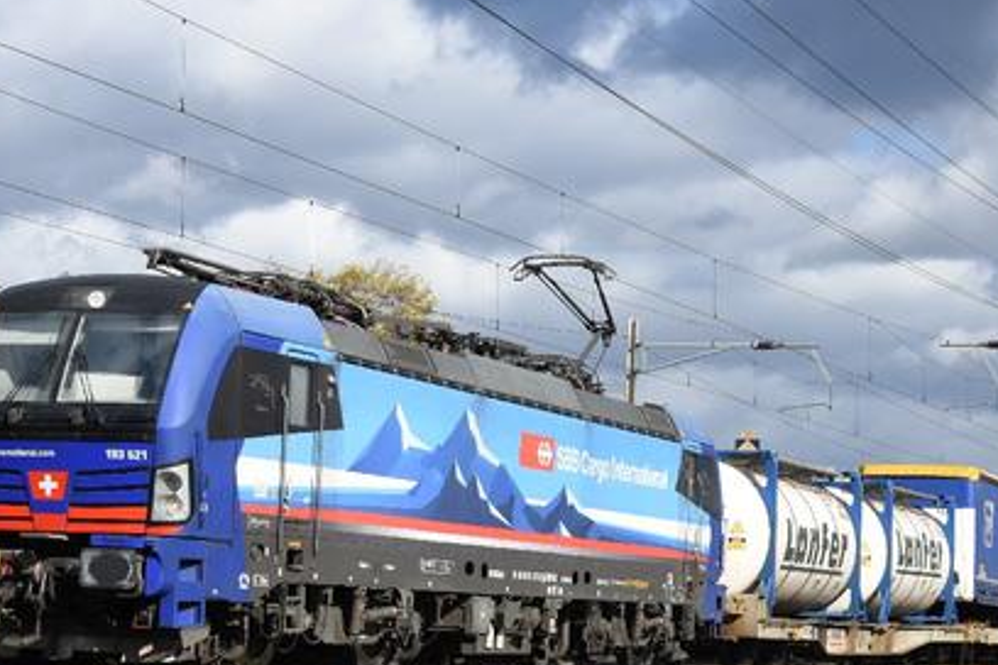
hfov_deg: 21.2
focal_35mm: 96
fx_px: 2661
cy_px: 391
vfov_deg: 14.2
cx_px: 636
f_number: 5.6
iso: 200
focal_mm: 34
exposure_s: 1/1250
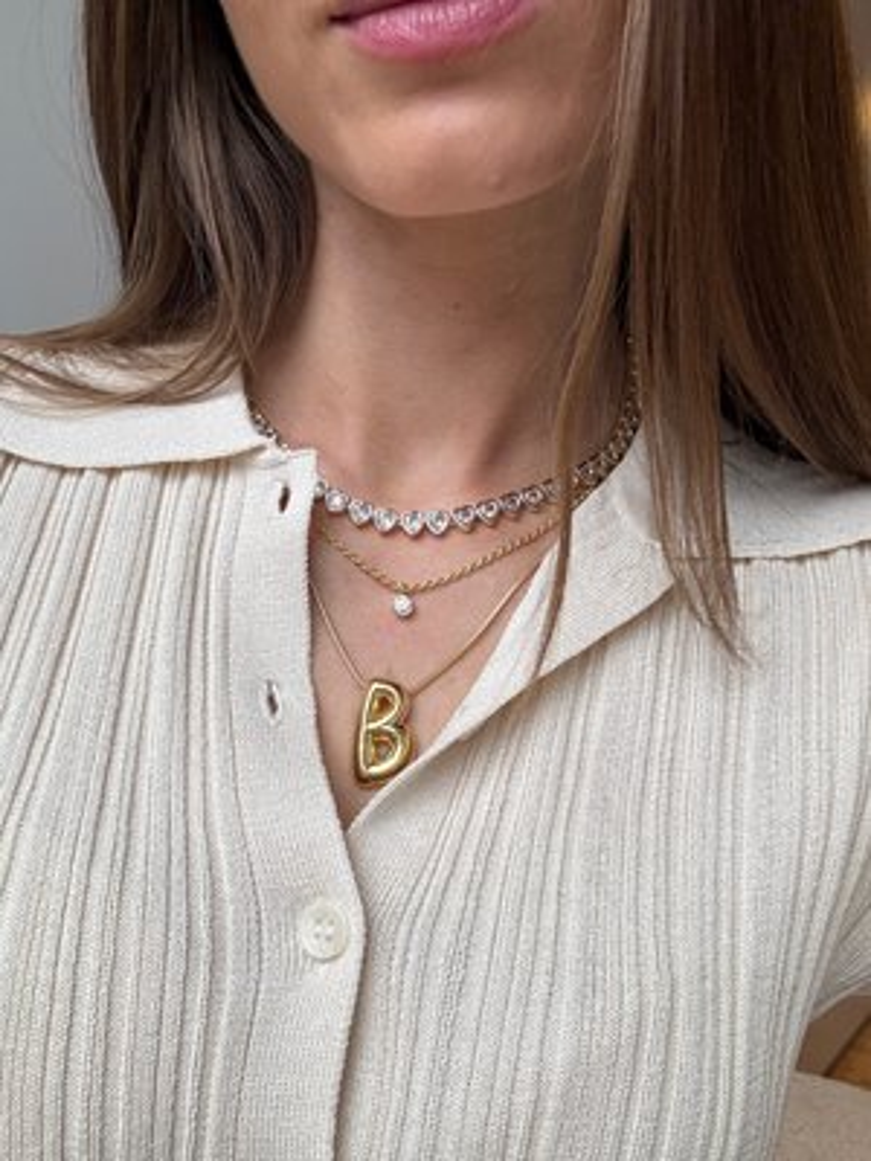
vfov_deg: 60.0
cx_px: 436
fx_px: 1006
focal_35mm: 30
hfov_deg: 46.8
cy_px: 580
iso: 80
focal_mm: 2.69
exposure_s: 1/60
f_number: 1.9
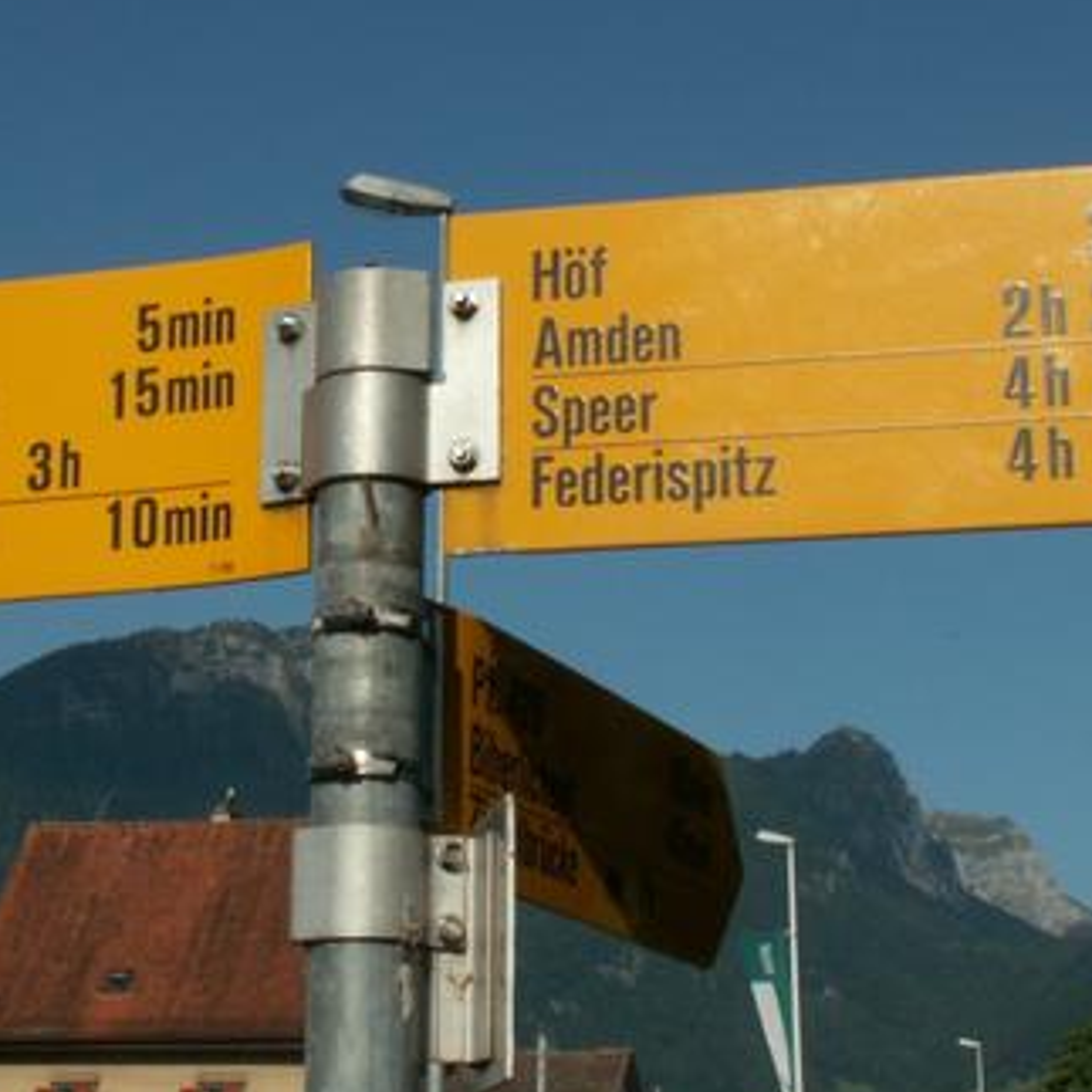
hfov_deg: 22.4
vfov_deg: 22.4
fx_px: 2748
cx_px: 419
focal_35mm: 77
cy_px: 379
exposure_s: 1/320
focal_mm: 7.23
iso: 50
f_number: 8
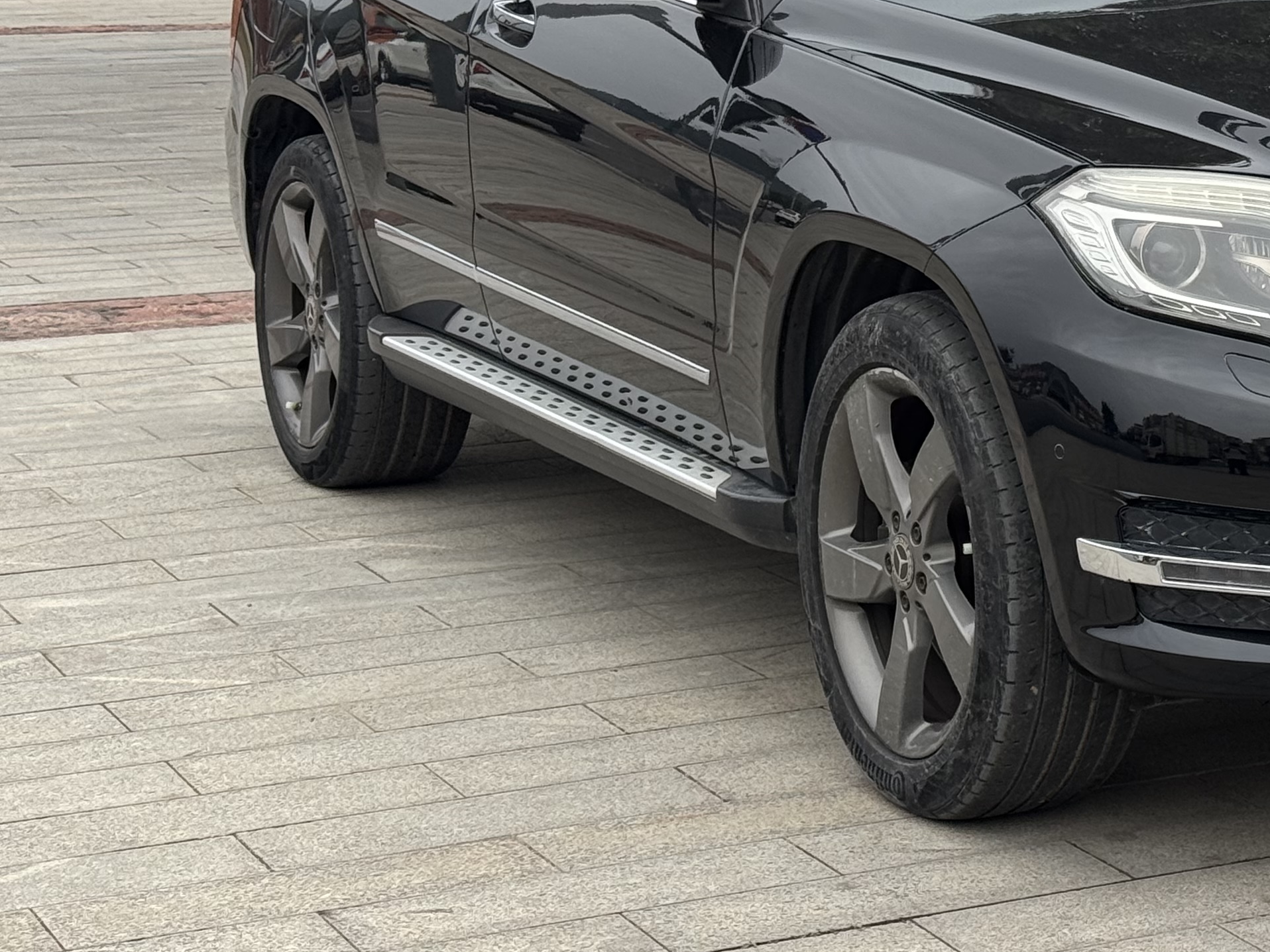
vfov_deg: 14.6
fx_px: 3706
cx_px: 1251
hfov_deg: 18.9
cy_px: 236
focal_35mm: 101
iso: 64
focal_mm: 6.76
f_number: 1.78
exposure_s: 1/693
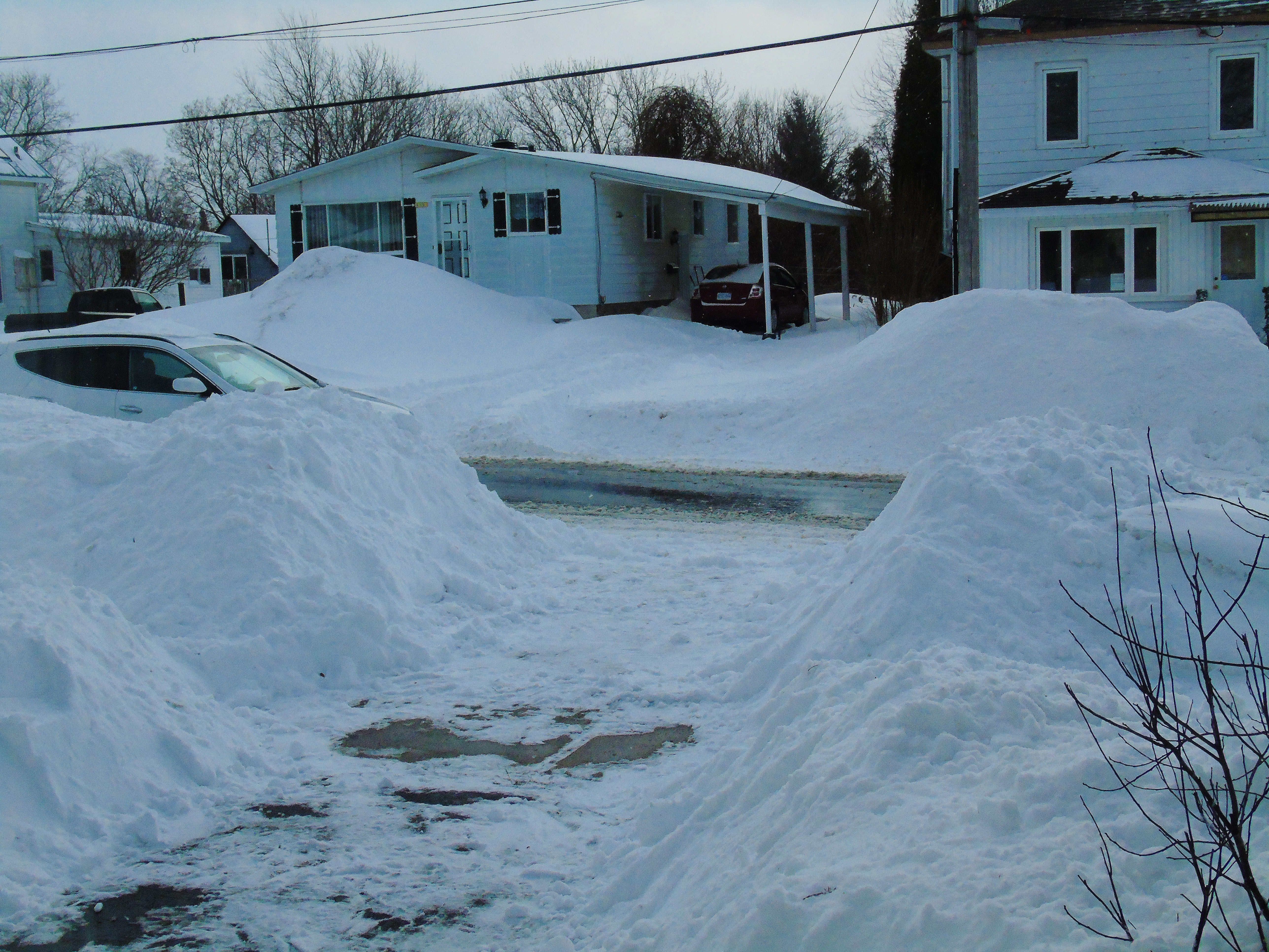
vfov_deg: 31.5
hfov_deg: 41.2
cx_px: 634
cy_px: 476
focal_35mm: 46
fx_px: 1686
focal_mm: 8.2
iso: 200
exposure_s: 1/2000
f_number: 6.1
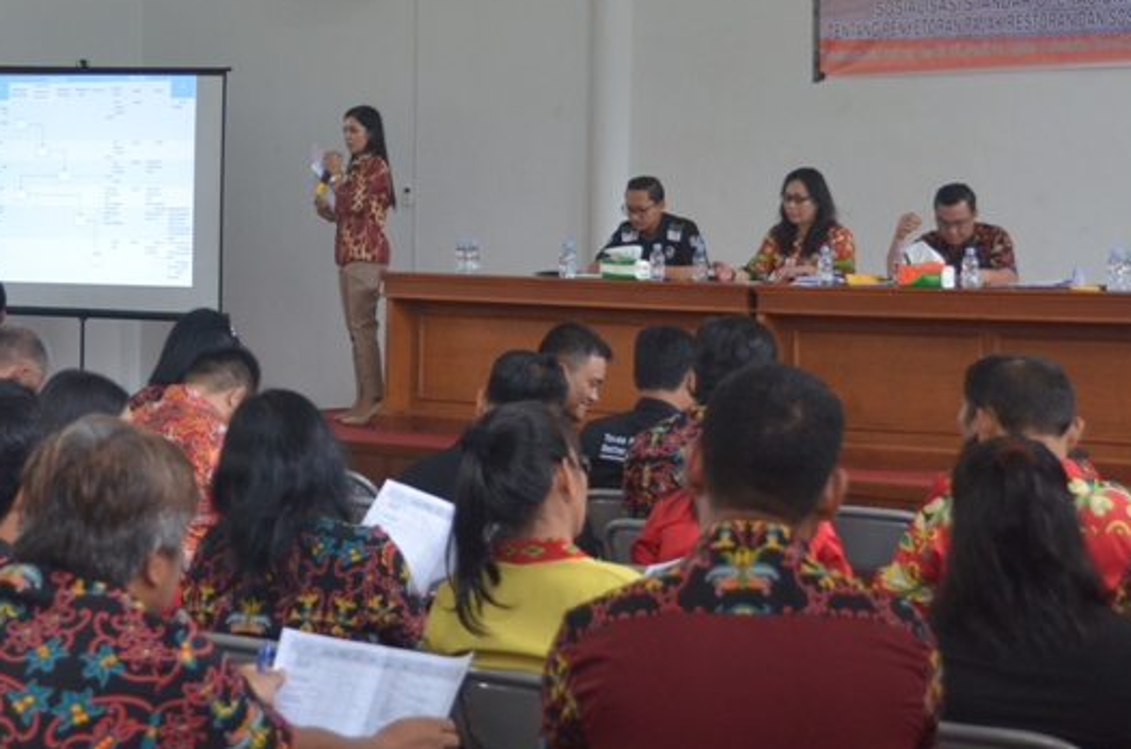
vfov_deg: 16.5
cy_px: 164
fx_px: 2571
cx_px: 231
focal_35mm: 82
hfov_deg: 24.4
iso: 1000
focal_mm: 28
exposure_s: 1/80
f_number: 4.5
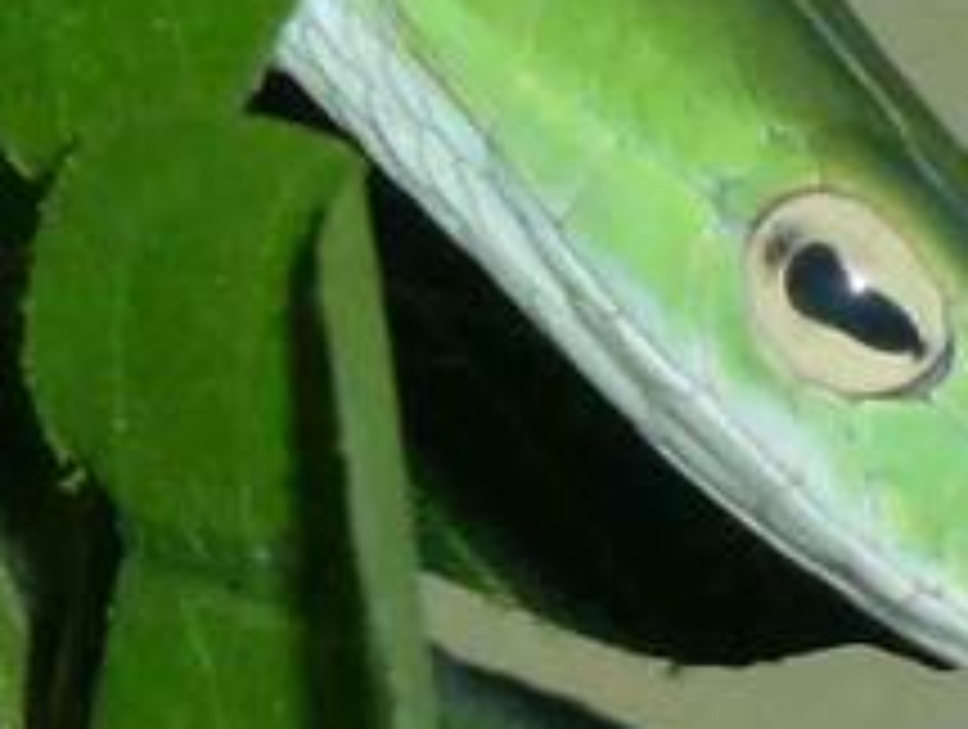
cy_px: -666
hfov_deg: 2.2
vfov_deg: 1.7
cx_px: -973
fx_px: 25182
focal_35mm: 899
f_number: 5.1
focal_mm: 21.7
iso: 160
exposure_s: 1/60
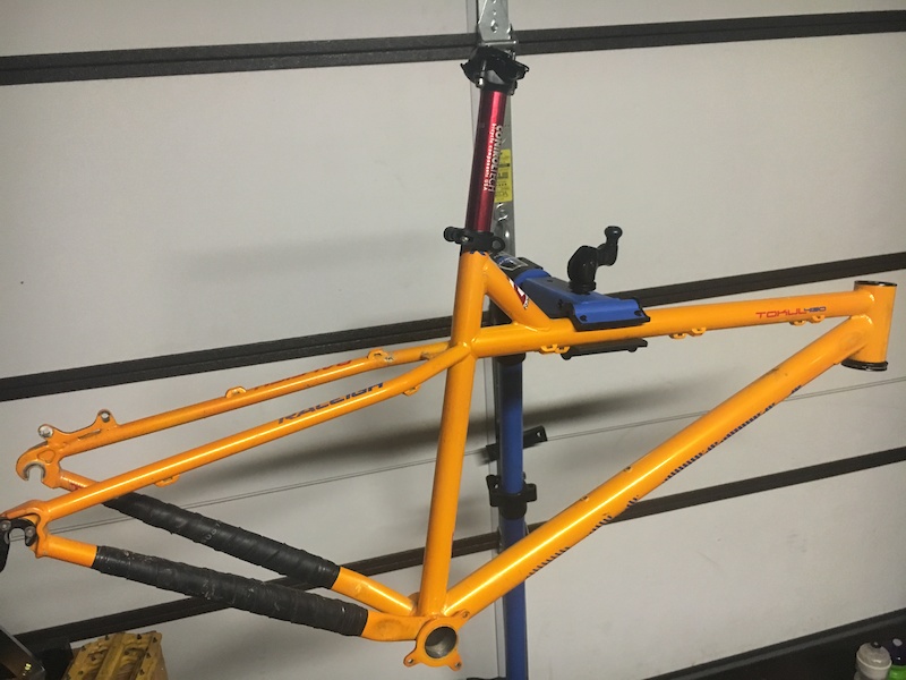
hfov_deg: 61.7
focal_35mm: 29
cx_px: 453
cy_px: 340
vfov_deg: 48.2
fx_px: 759
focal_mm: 4.15
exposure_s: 1/30
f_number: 2.2
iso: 160
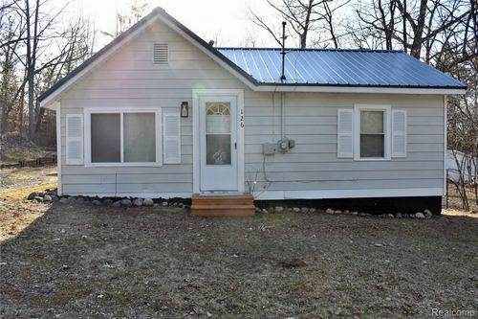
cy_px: 160
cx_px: 239
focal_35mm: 30
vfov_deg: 43.6
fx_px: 398
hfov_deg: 61.9
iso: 200
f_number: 8
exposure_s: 1/250
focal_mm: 20
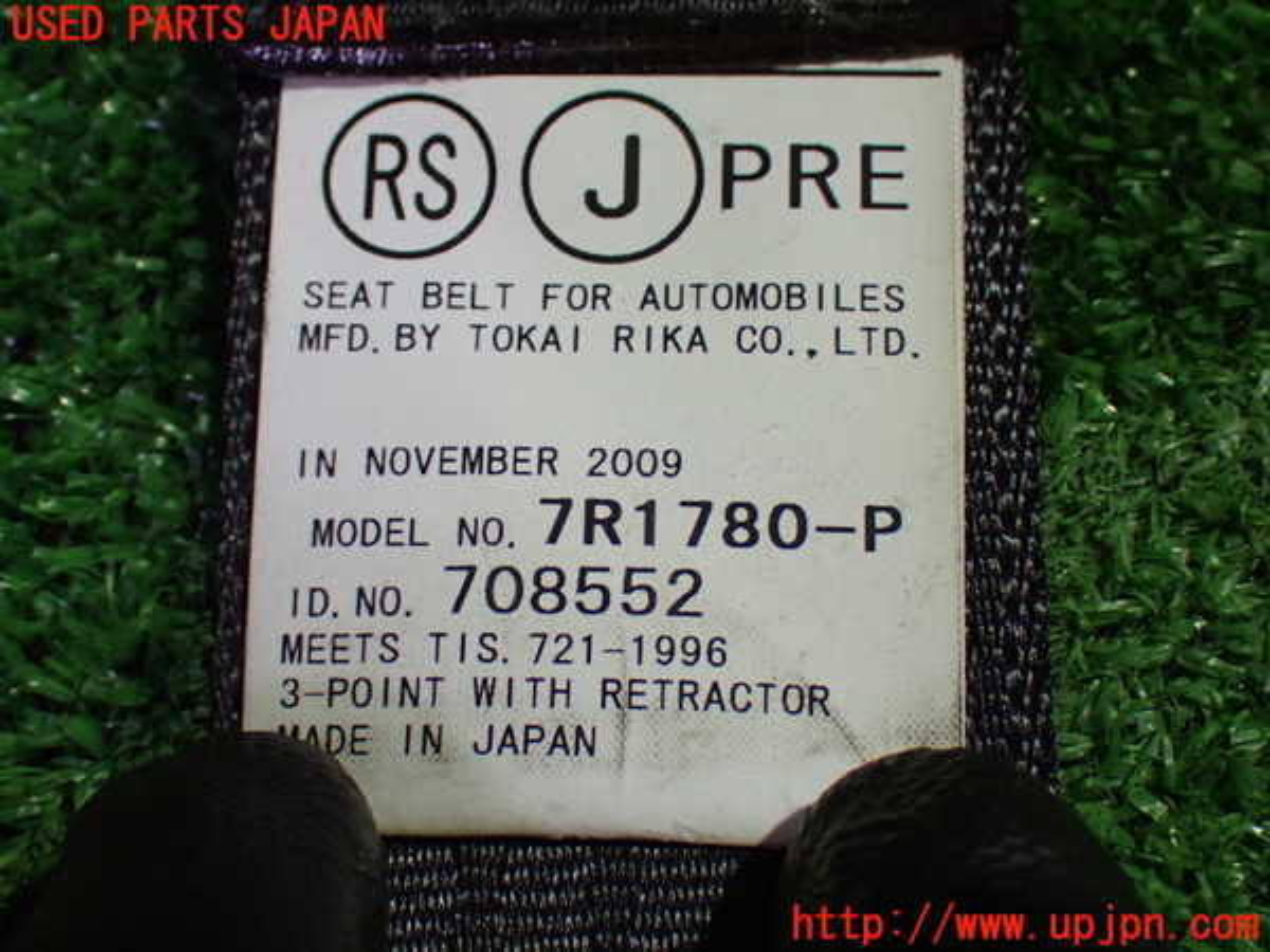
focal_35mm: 54
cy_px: 476
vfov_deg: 27.0
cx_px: 635
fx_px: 1981
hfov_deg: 35.5
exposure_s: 1/50
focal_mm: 9.65
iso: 800
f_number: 3.3
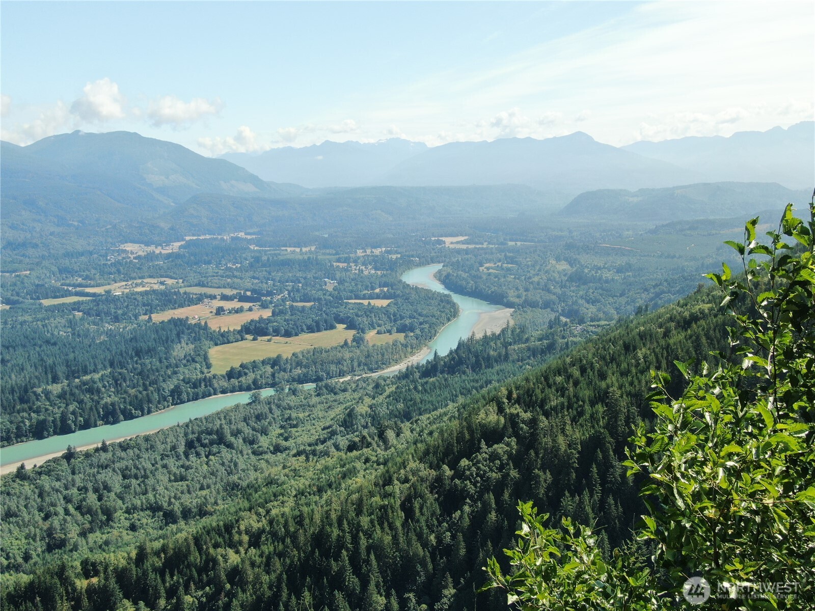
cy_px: 306
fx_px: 895
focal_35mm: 38
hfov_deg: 49.0
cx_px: 408
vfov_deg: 37.7
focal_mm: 6.48
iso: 100
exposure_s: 1/200
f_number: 3.4
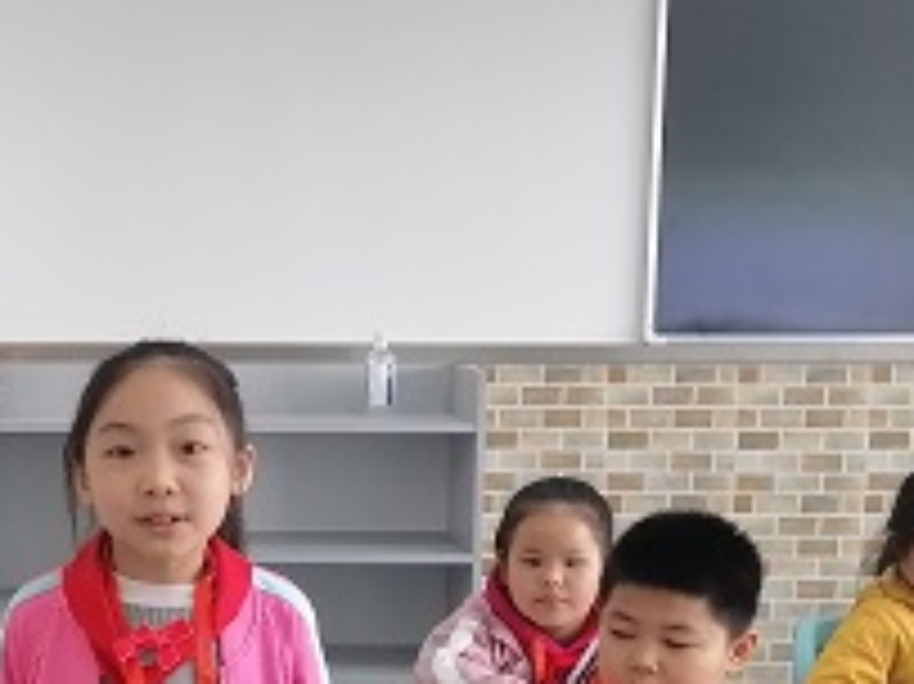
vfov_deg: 18.2
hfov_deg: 24.0
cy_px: 562
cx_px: 149
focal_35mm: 80
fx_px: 2111
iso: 250
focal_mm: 5.3
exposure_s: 1/100
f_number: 1.8
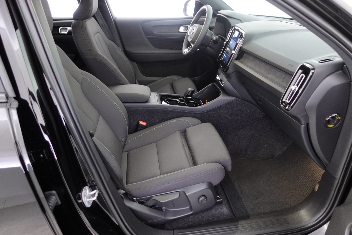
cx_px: 176
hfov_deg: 73.7
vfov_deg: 53.1
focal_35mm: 24
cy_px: 118
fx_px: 235
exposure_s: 1/13
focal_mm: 9.4
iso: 800
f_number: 1.8
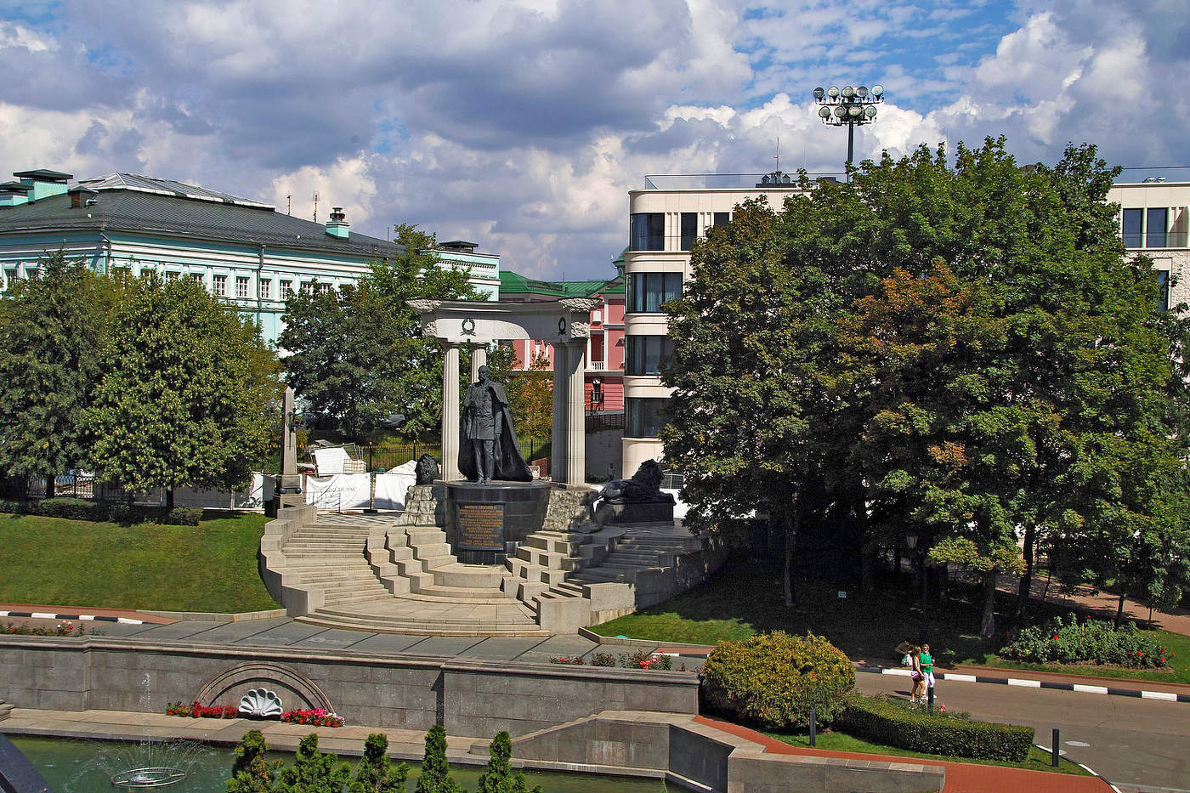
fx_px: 1619
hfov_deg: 40.3
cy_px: 396
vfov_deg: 27.5
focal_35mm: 49
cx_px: 595
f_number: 9
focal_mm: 29
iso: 100
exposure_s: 1/400
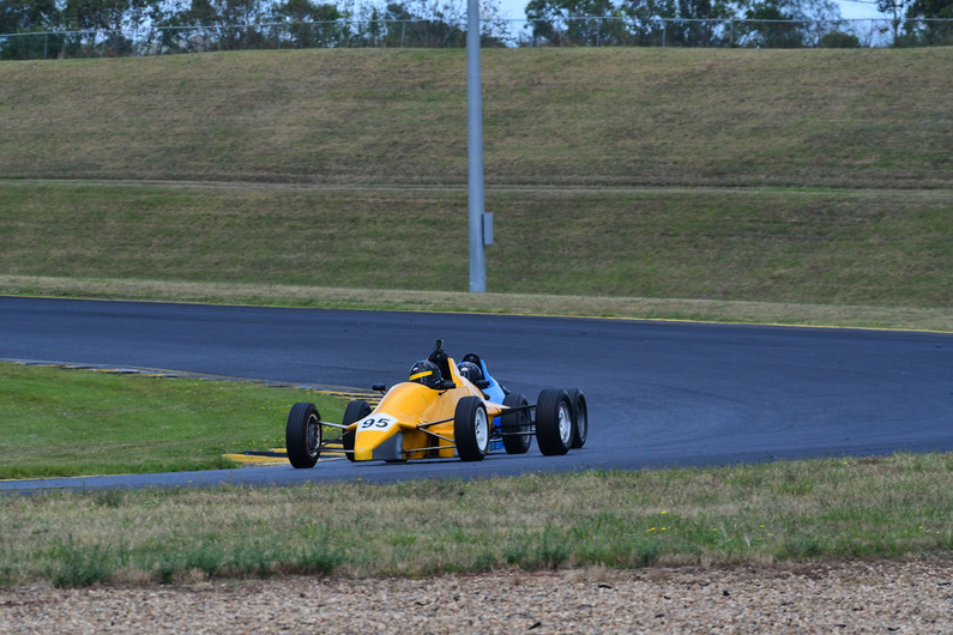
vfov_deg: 4.6
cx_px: 475
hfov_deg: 6.8
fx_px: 7994
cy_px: 318
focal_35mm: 302
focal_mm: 200
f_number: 11
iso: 640
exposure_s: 1/640
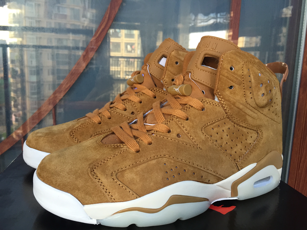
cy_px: 115
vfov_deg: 48.2
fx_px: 257
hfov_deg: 61.7
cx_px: 154
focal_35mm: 29
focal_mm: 4.15
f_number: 2.2
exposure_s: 1/30
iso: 40
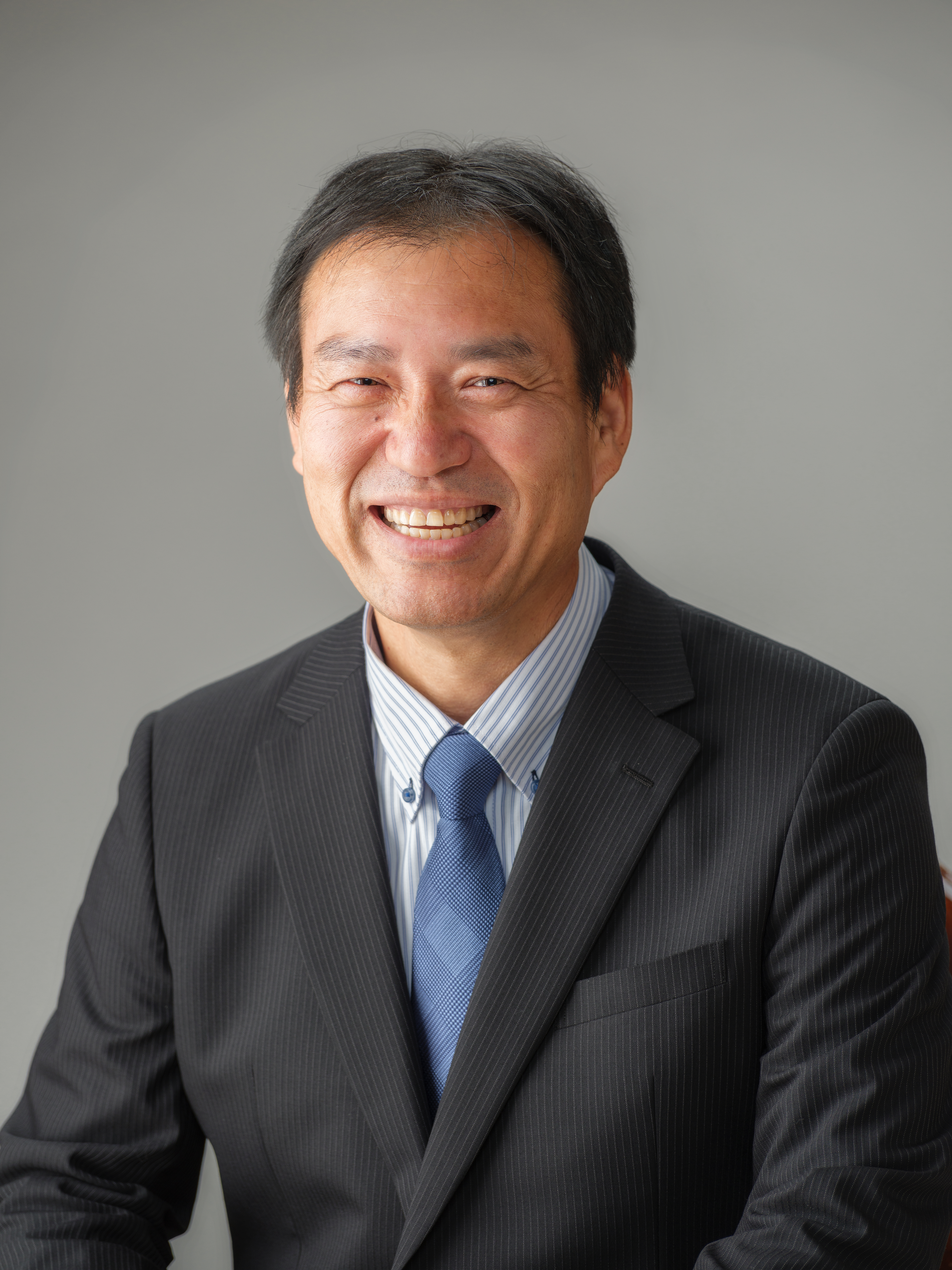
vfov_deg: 12.5
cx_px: 476
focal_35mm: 158
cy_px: 635
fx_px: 5794
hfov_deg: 9.4
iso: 200
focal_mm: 200
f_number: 5.6
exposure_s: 1/125
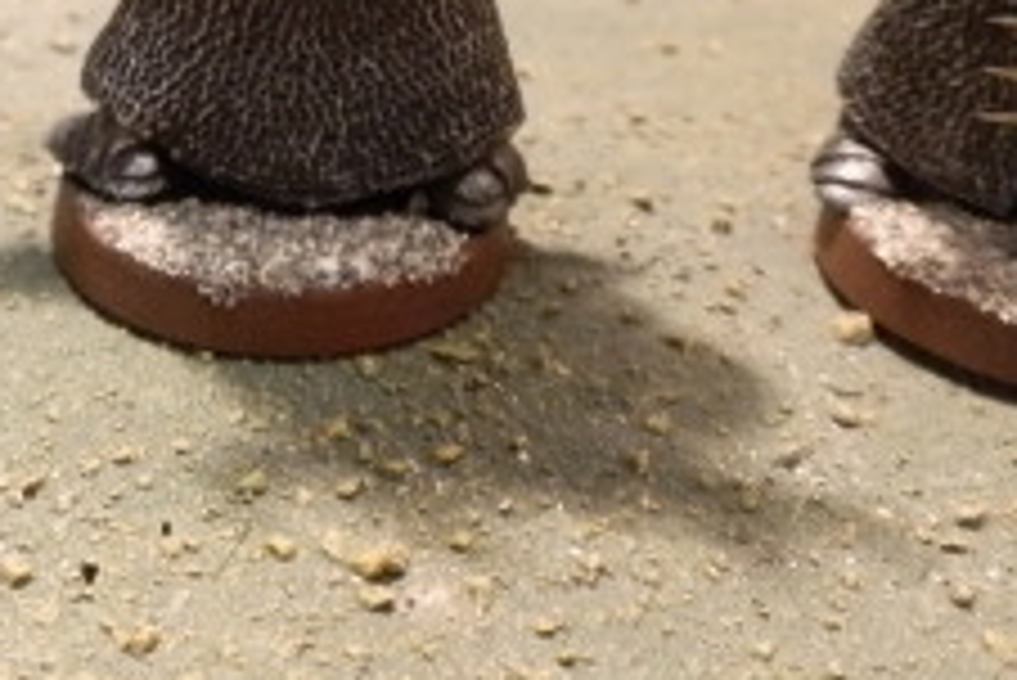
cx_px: 320
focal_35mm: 69
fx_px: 1950
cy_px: -207
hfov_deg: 29.0
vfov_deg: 18.4
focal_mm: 5
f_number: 3.1
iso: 400
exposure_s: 1/40
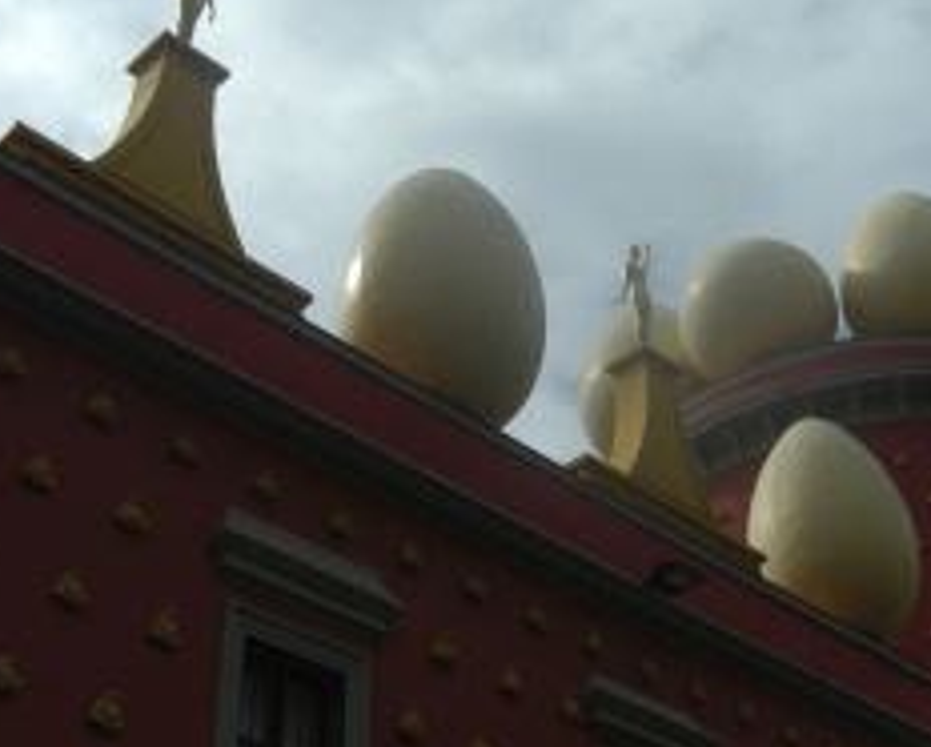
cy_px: 323
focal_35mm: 56
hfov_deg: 33.4
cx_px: 574
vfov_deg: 27.1
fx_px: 1544
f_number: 8
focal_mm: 7.9
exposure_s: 1/400
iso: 80
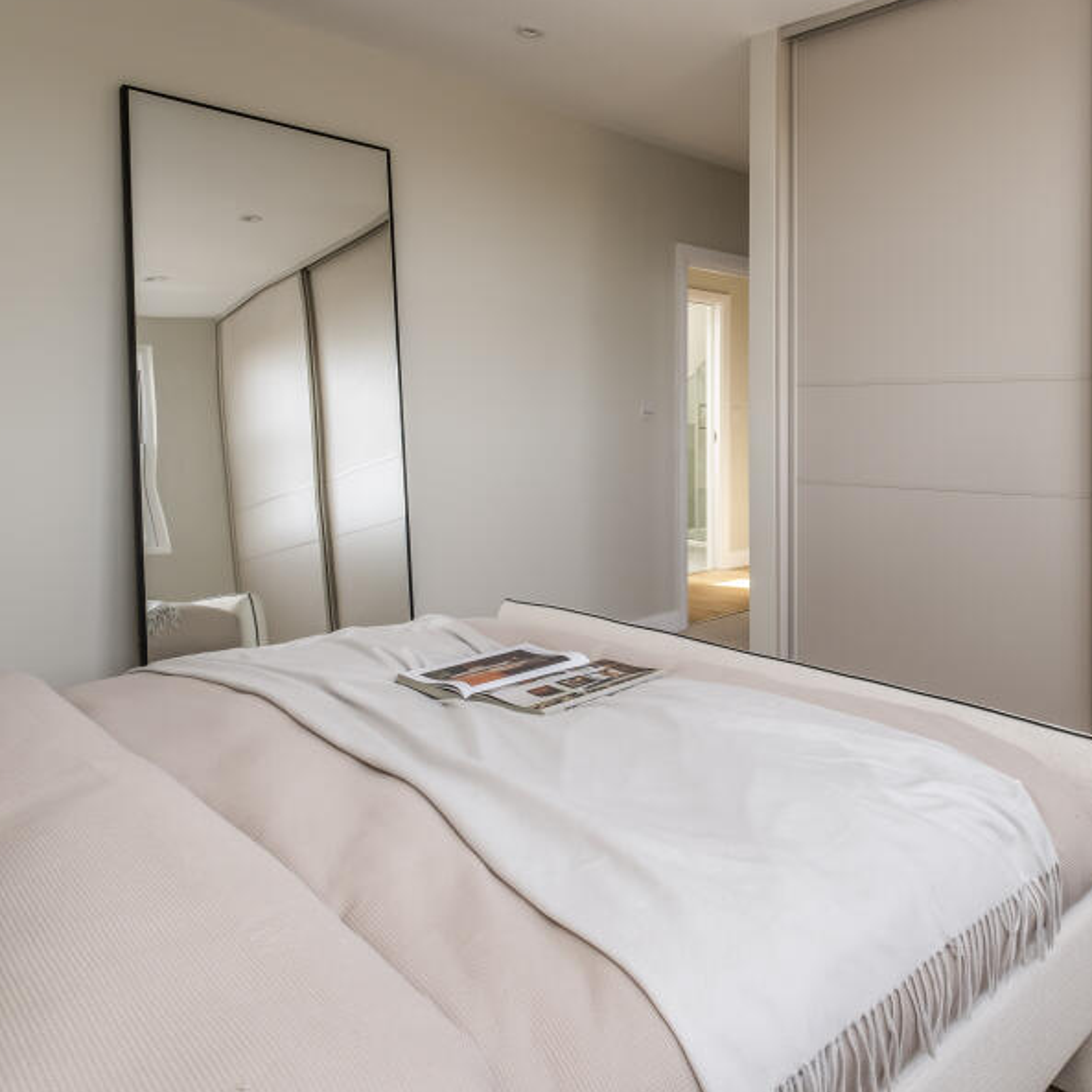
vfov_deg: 69.3
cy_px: 469
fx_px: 785
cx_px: 884
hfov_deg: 63.2
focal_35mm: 22
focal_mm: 10
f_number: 8
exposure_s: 1/60
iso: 250
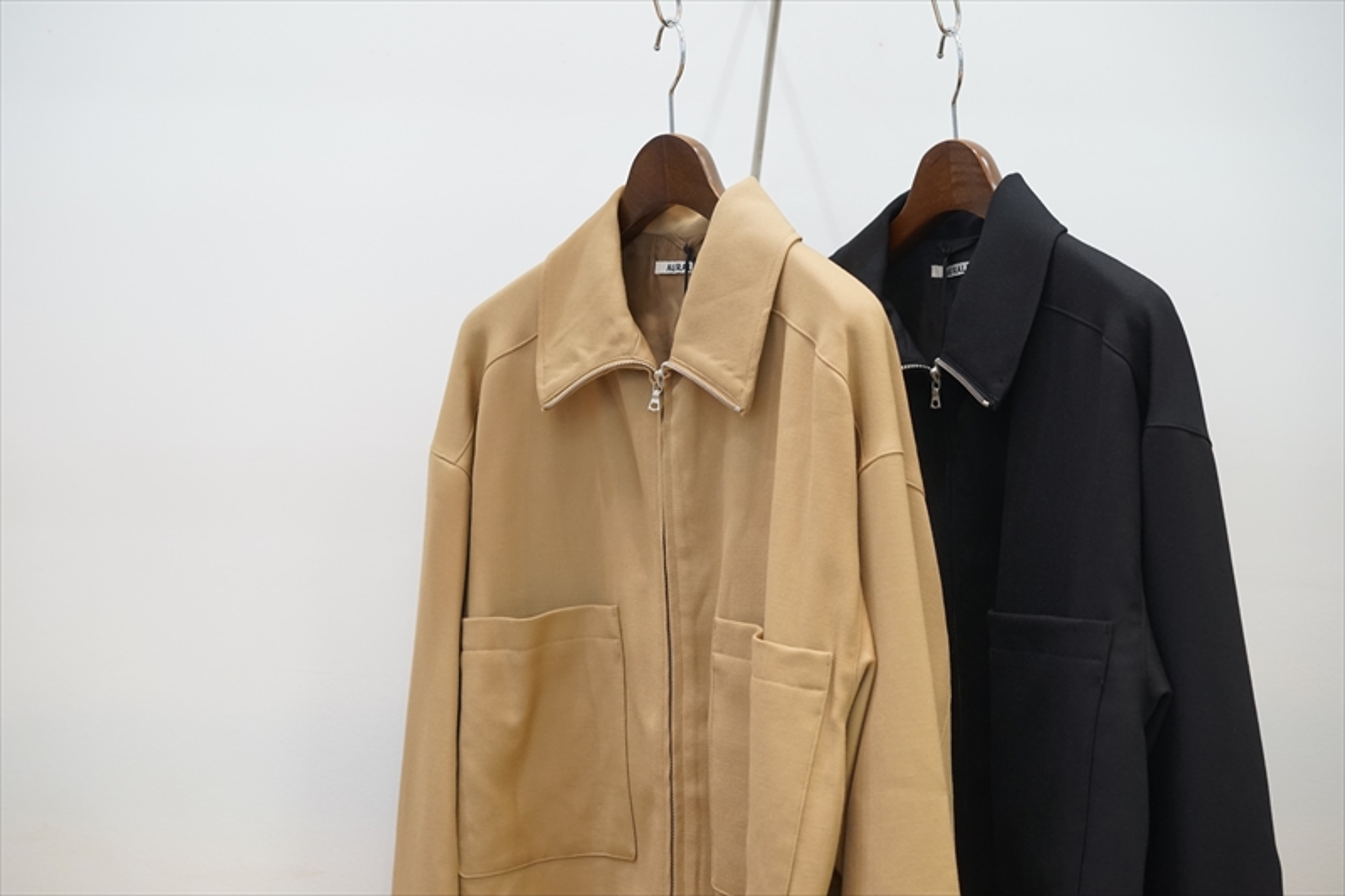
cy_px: 448
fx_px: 2054
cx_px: 672
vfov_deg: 24.6
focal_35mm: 55
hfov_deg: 36.3
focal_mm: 55
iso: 1000
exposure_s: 1/60
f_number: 4
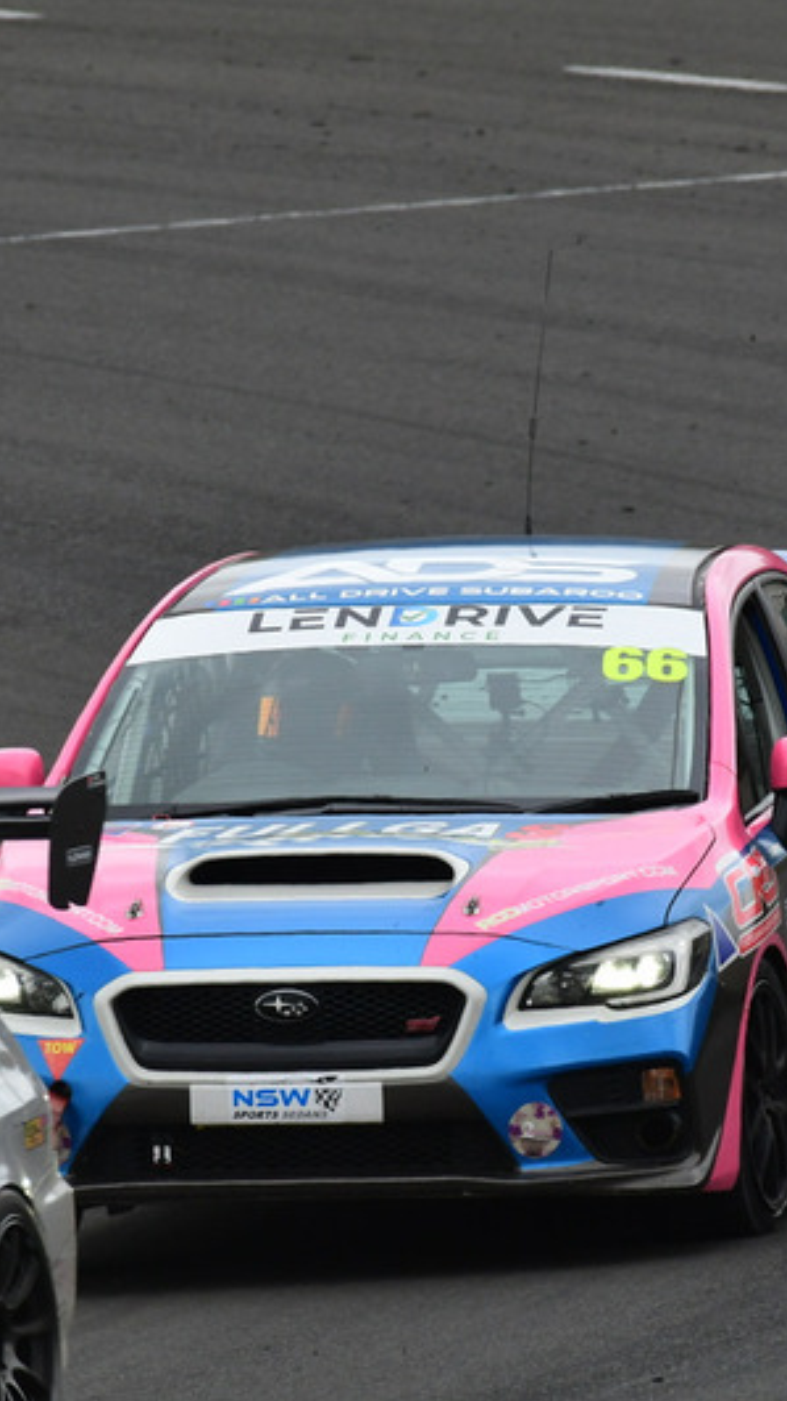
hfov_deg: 1.0
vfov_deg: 1.8
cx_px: 358
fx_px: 43879
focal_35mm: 1182
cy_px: 700
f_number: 11
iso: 800
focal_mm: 500
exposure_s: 1/640
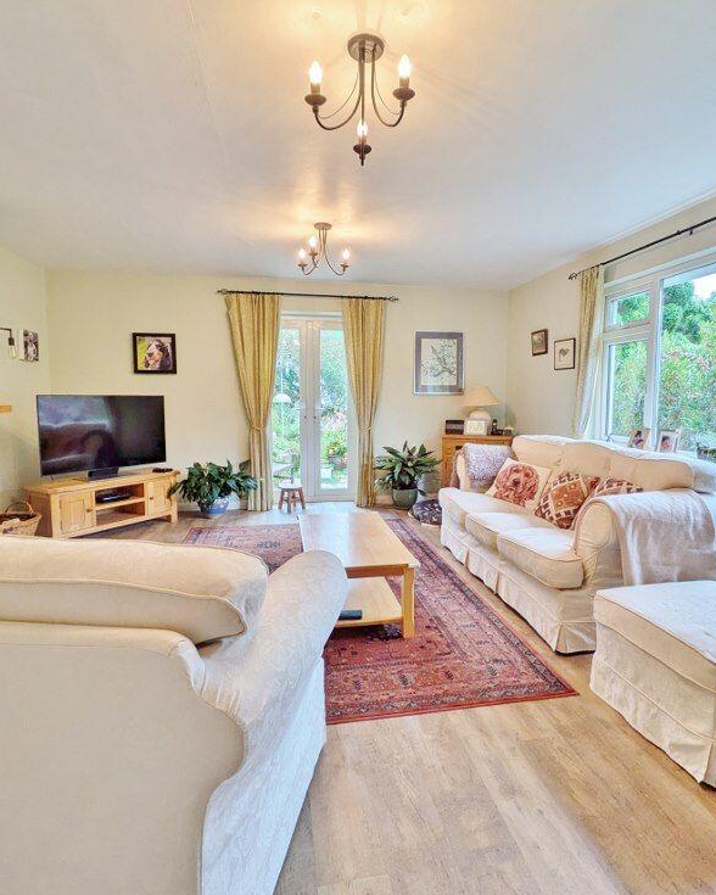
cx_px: 371
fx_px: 503
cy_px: 443
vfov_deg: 83.3
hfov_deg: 70.8
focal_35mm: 19
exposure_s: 1/100
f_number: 2.2
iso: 60
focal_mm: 1.83
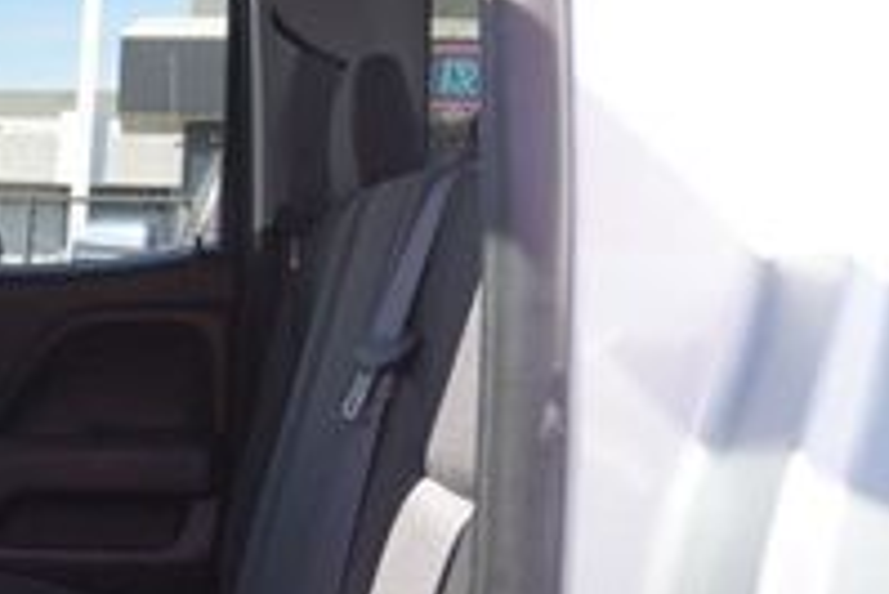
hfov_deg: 23.6
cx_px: -219
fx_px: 1903
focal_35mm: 77
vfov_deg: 17.4
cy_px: 563
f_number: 5
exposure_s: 1/80
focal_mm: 16
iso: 100
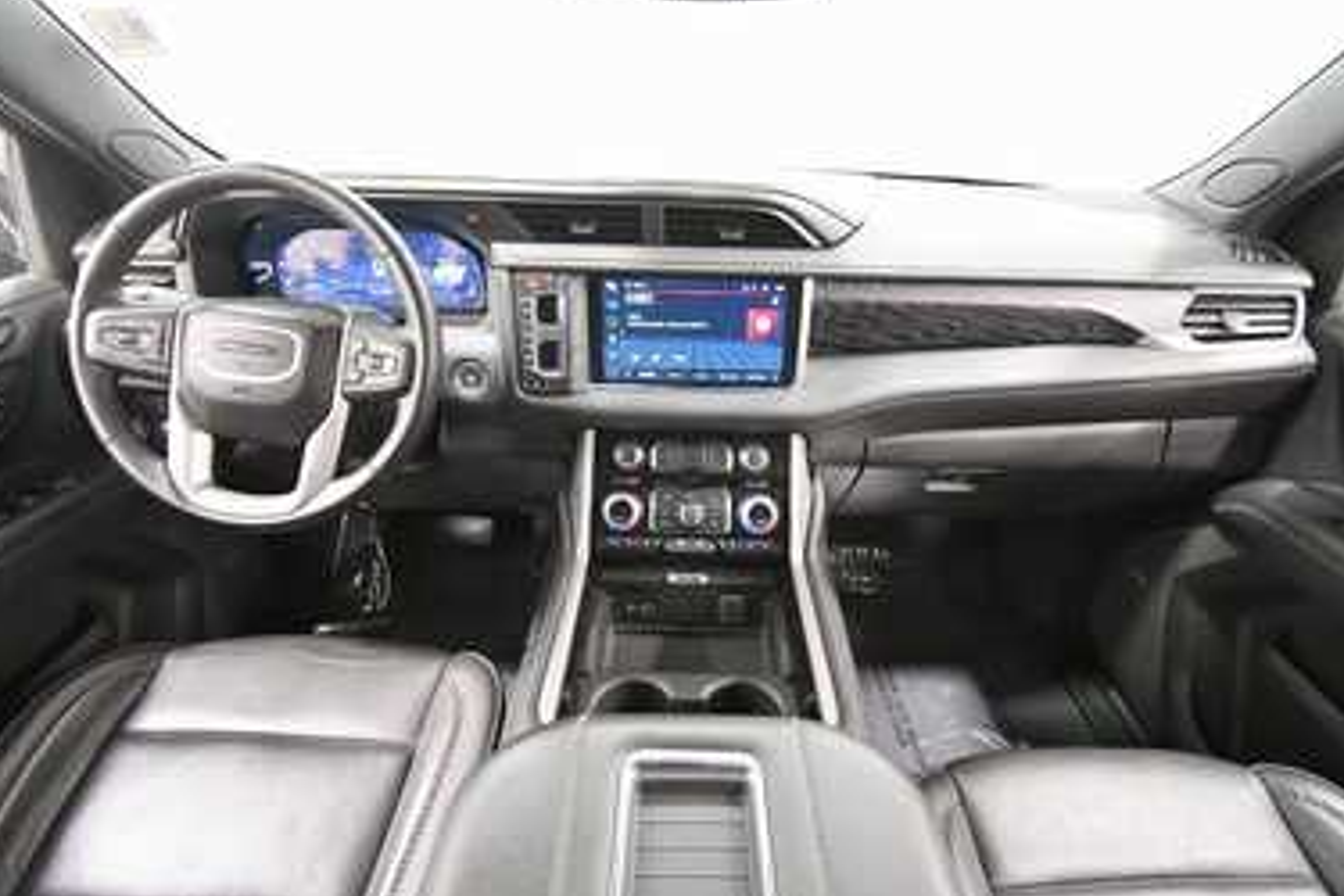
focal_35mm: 16
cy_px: 425
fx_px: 597
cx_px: 692
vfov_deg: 73.7
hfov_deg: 96.7
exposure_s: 1/60
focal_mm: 10
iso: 5600
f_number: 4.5
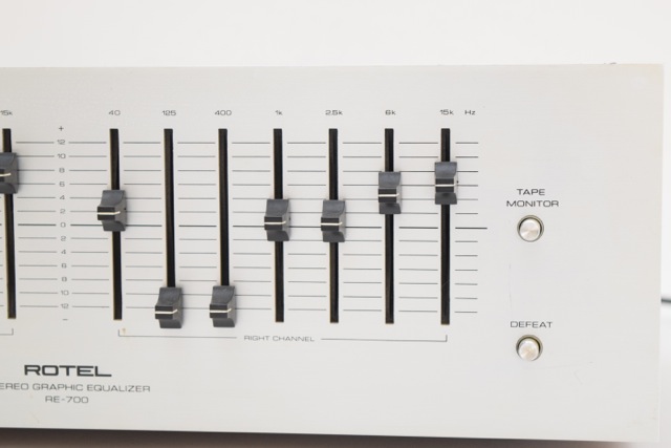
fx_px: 1538
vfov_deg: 16.6
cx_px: 336
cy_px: 224
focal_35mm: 82
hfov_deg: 24.6
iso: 1600
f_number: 5.6
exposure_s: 1/125
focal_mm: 55
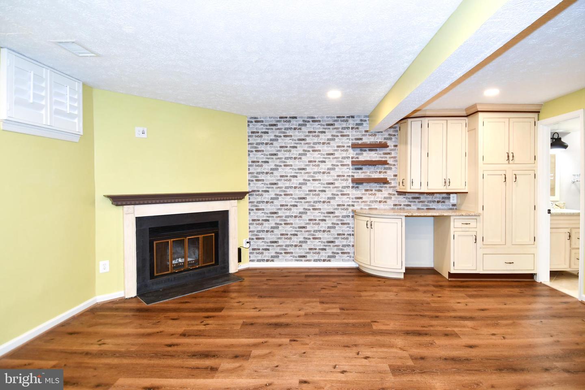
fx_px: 292
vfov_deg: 67.4
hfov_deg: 90.0
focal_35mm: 18
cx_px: 292
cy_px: 195
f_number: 4
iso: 640
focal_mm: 12
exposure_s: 1/60
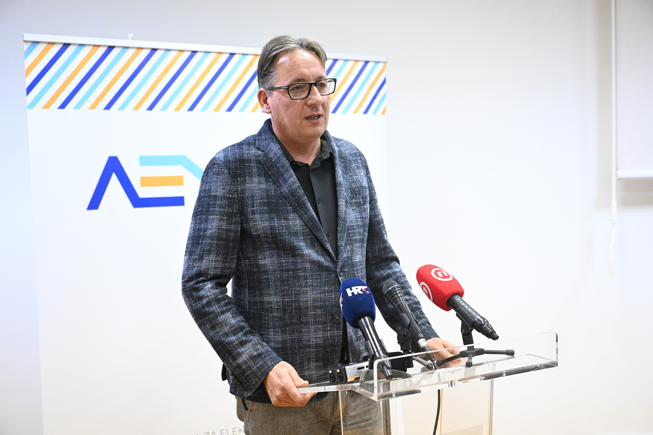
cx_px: 326
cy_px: 218
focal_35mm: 42
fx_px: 762
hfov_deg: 46.4
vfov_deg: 31.9
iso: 7200
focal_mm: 42
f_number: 4
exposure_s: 1/160
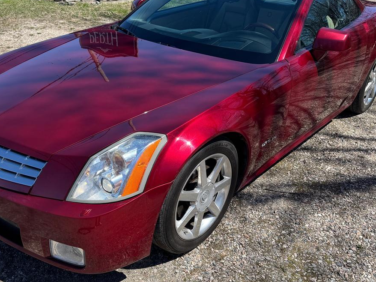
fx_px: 380
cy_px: 152
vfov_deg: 40.7
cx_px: 167
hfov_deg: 52.5
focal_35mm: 35
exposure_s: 1/2331
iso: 80
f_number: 1.78
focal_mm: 6.76
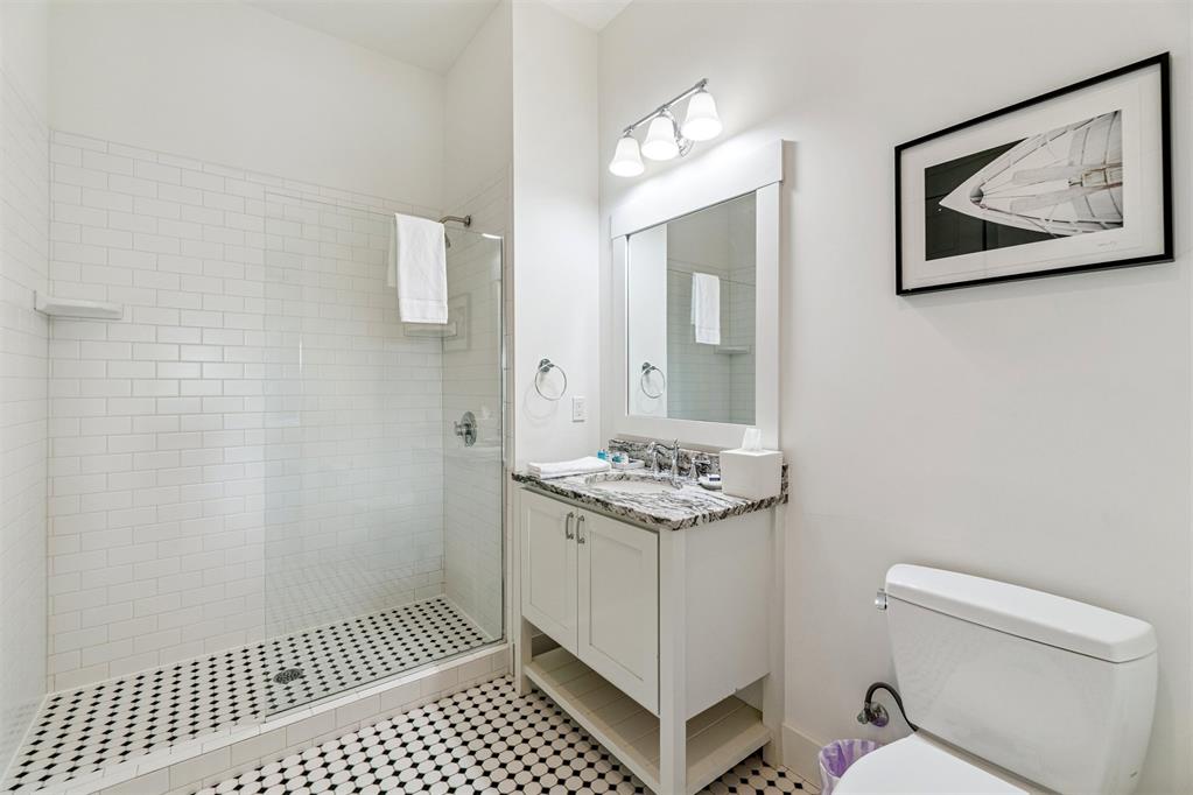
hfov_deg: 100.4
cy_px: 398
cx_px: 596
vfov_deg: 77.3
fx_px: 497
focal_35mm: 15
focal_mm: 10
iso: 200
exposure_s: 1/50
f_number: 6.3
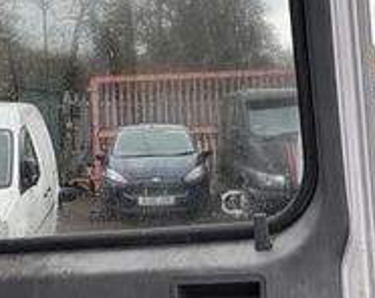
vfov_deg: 23.0
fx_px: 731
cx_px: 185
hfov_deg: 28.8
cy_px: 187
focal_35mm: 66
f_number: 2.2
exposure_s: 1/119
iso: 64
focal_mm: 2.22
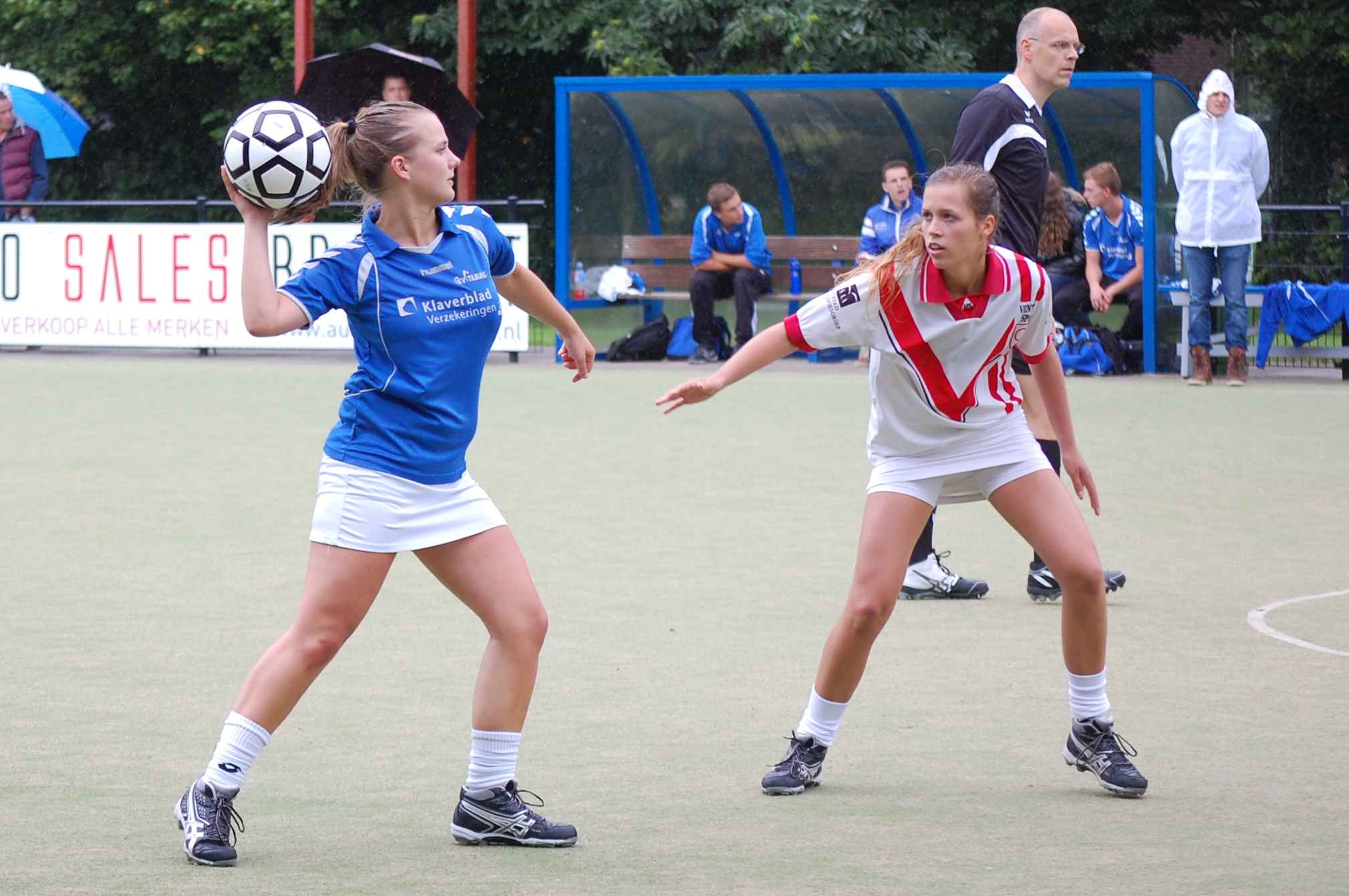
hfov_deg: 18.9
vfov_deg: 12.7
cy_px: 448
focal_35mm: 108
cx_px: 674
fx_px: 4043
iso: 400
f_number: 5
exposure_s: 1/400
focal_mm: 72
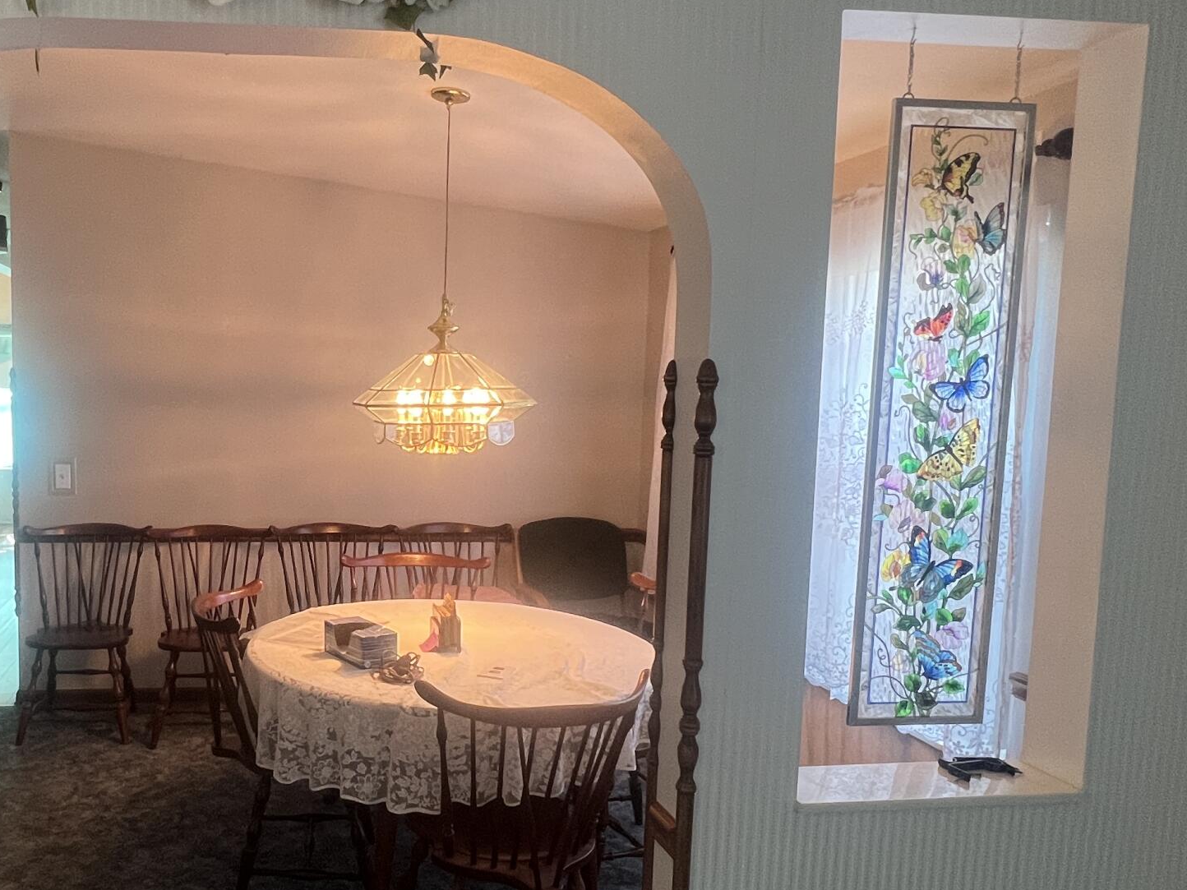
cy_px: 485
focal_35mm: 27
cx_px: 329
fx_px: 926
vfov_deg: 51.3
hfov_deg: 62.4
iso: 200
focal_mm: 1.57
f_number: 1.8
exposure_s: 1/60
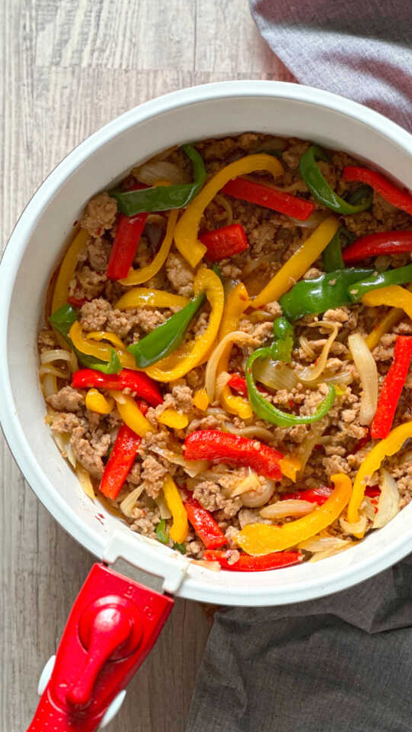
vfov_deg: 25.0
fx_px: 1651
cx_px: 259
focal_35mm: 85
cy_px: 368
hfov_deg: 14.2
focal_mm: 9
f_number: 2.8
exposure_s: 1/69
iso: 250
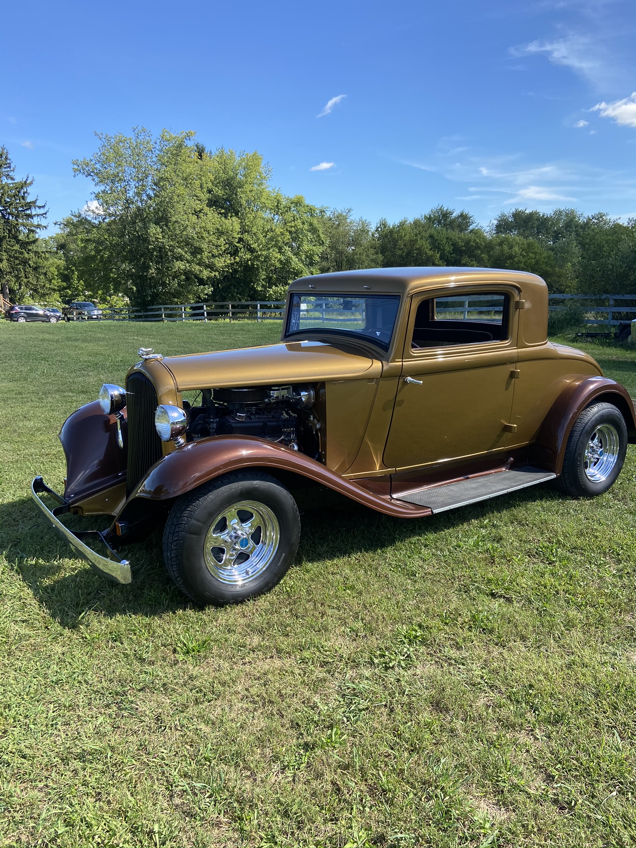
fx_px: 637
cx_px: 318
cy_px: 424
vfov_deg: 67.3
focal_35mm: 26
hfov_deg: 53.1
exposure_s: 1/1043
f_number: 1.8
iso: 32
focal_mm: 4.25
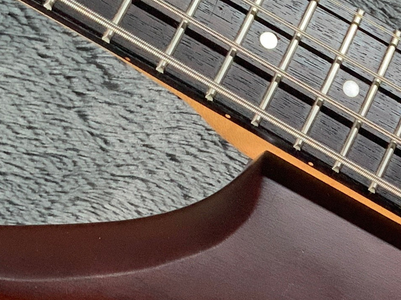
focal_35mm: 122
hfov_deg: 15.8
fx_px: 1412
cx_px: 429
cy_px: 274
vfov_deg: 12.0
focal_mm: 3
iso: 100
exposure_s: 1/60
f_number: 1.8
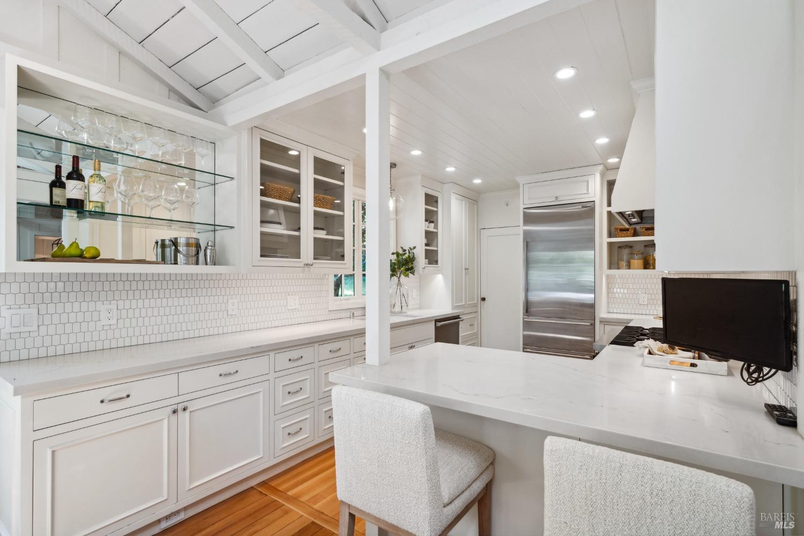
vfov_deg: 73.7
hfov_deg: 96.7
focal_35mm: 16
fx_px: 357
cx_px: 402
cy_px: 268
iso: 400
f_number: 8
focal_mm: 16
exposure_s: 1/30
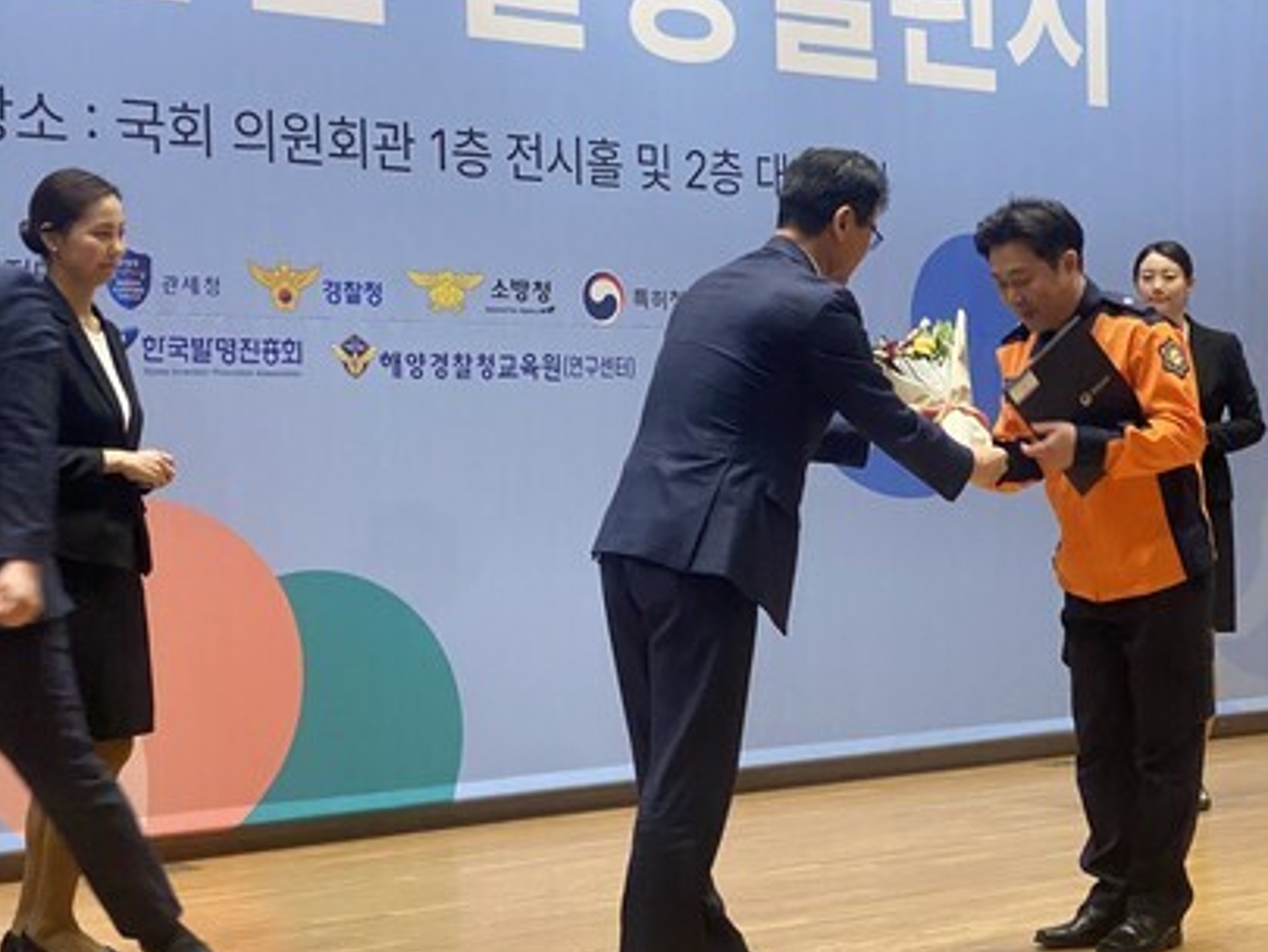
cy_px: 470
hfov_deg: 25.1
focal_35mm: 77
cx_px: 933
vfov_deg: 19.1
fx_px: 2821
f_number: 2
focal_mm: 6
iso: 250
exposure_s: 1/60
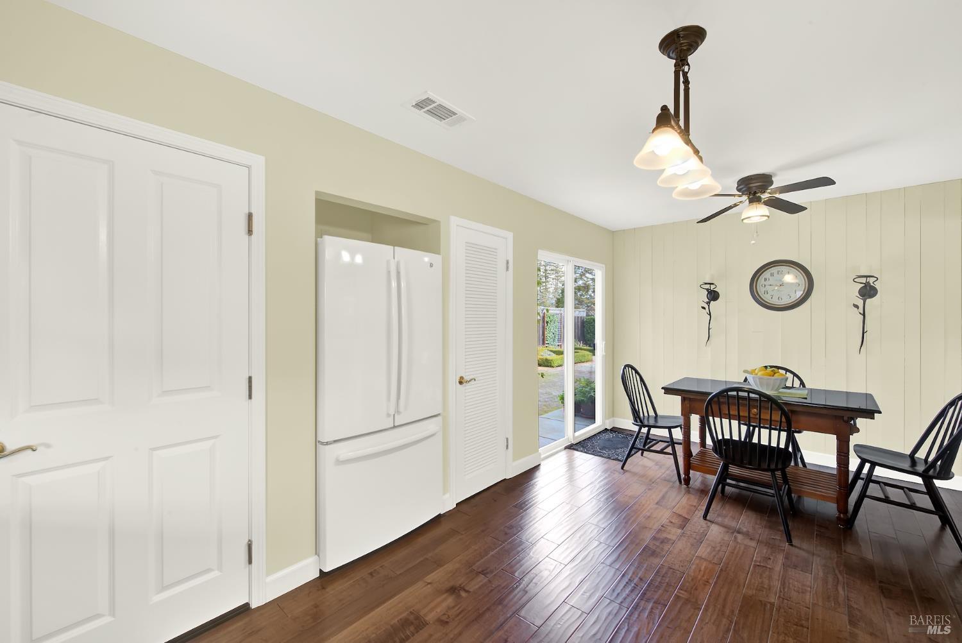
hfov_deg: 104.2
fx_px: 374
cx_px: 481
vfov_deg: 81.3
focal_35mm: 14
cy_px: 322
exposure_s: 1/5
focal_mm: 14
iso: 100
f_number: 14
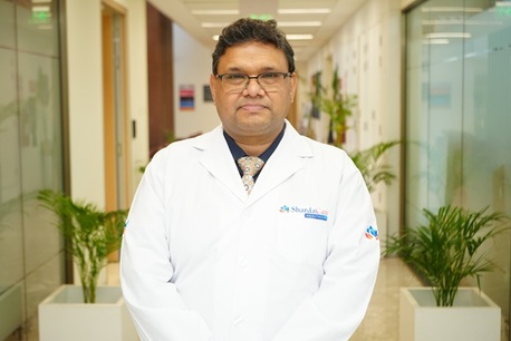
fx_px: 710
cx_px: 256
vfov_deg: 27.0
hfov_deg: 39.6
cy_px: 170
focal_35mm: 50
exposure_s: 1/100
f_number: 4.5
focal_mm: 50
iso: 1000
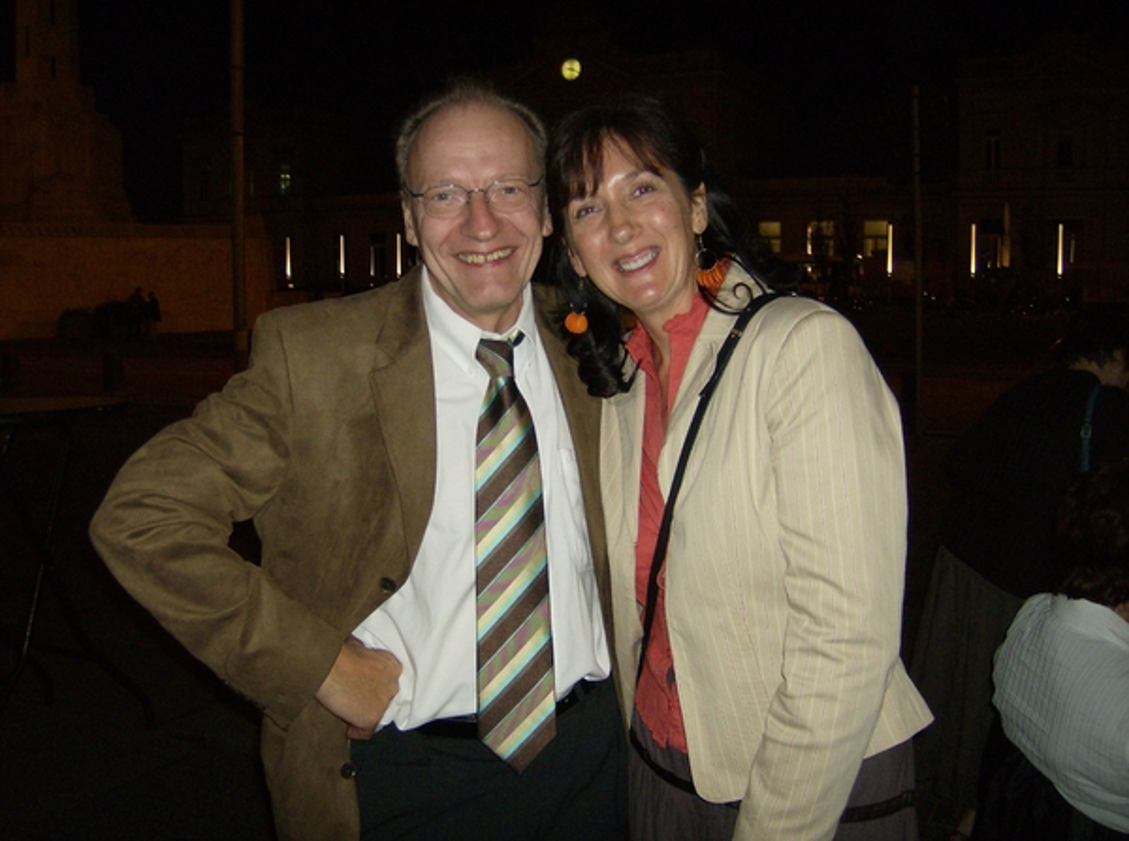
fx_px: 1171
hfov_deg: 51.5
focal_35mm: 36
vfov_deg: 39.5
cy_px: 420
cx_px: 564
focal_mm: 6
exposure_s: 1/60
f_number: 2.8
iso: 200
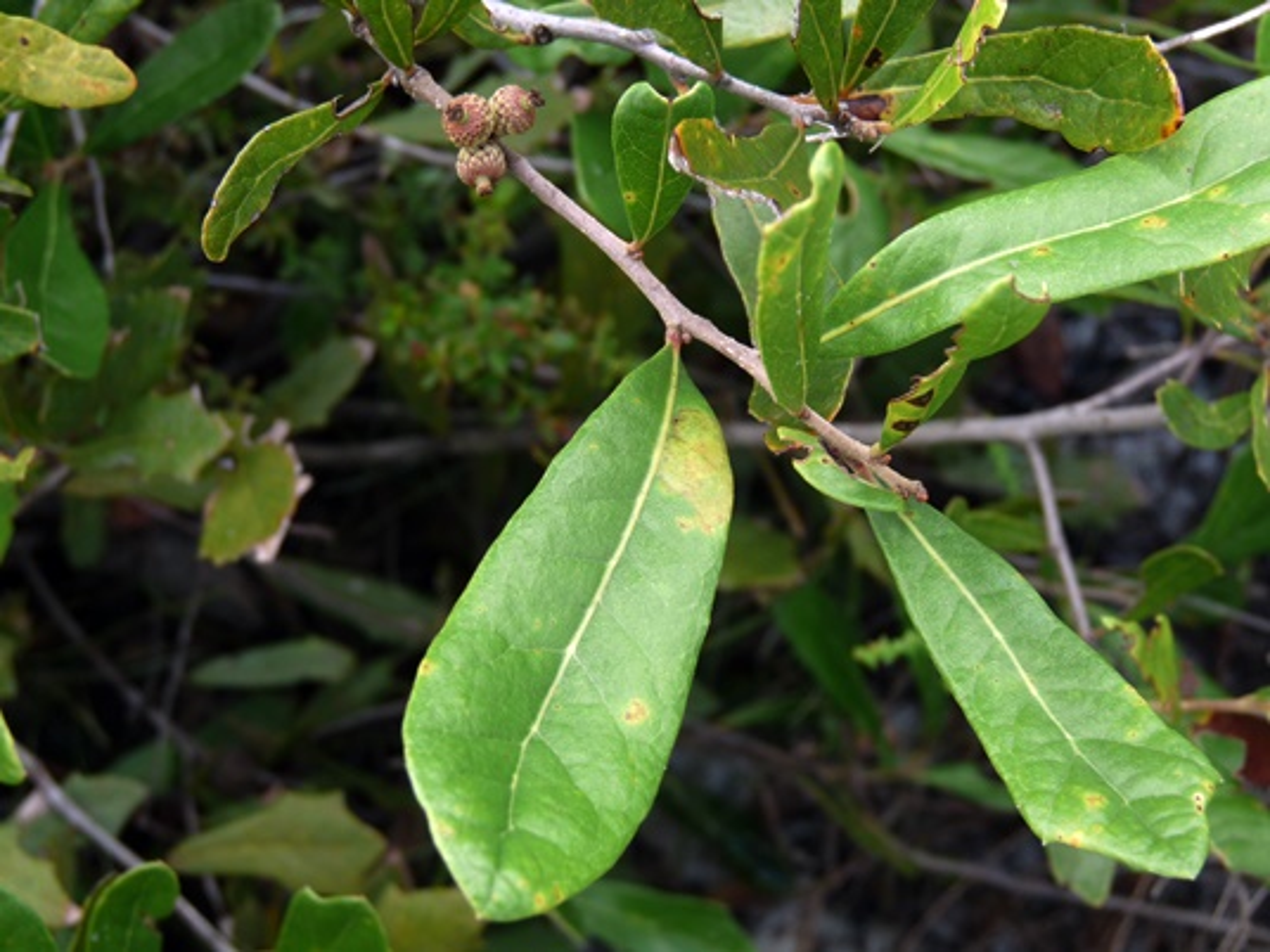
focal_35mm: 67
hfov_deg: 29.0
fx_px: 2458
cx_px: 635
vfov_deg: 21.9
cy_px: 476
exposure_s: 1/100
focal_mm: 11.9
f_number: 4
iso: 100
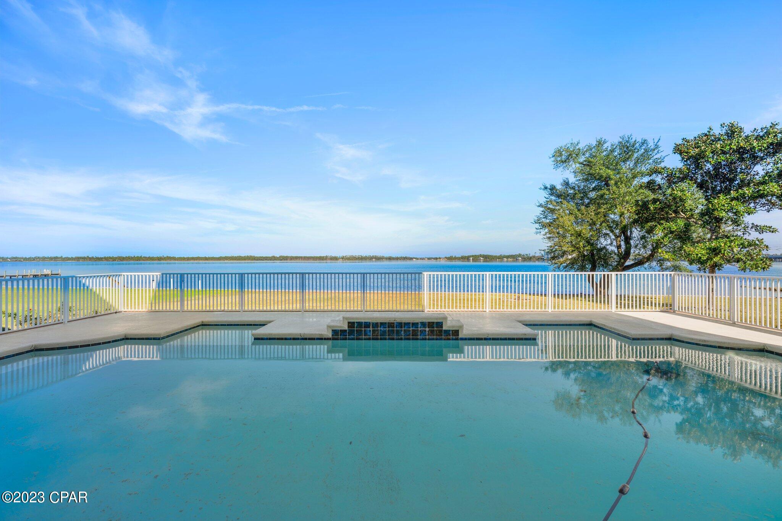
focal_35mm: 16
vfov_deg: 73.7
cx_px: 391
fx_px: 348
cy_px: 260
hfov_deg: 96.7
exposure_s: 1/6
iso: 100
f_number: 11
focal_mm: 16
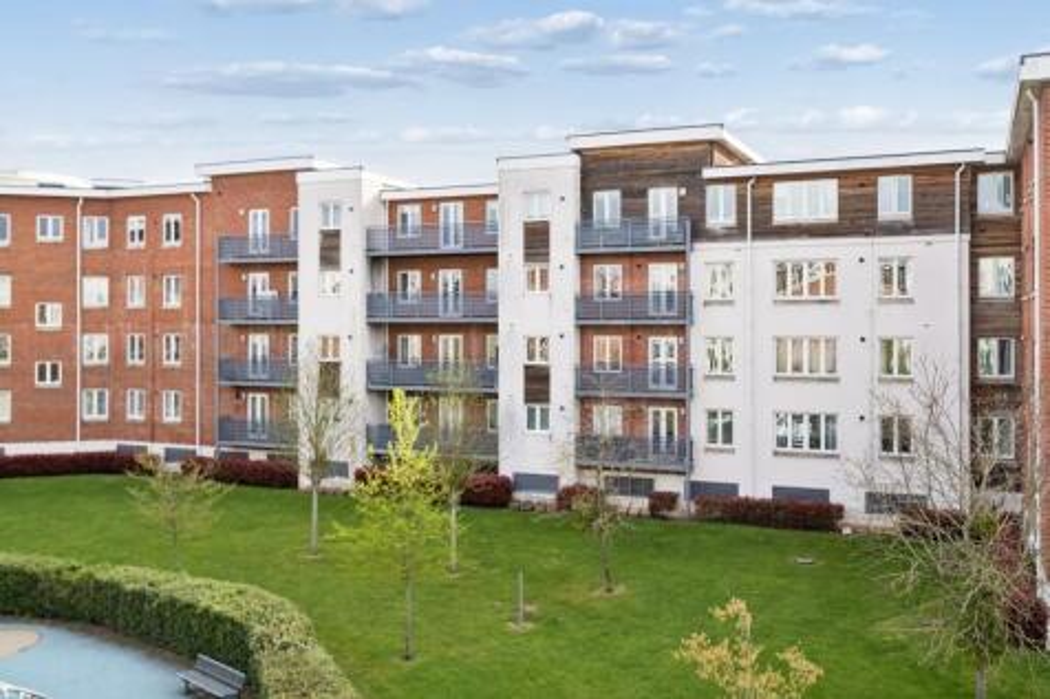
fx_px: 1020
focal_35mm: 35
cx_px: 525
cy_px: 350
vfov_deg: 37.8
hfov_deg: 54.5
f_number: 8
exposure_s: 1/320
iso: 320
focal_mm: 35
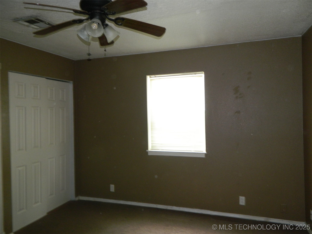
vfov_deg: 54.9
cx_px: 156
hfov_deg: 69.4
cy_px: 117
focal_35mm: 25
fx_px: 225
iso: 200
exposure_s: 1/40
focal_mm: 4.5
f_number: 3.1
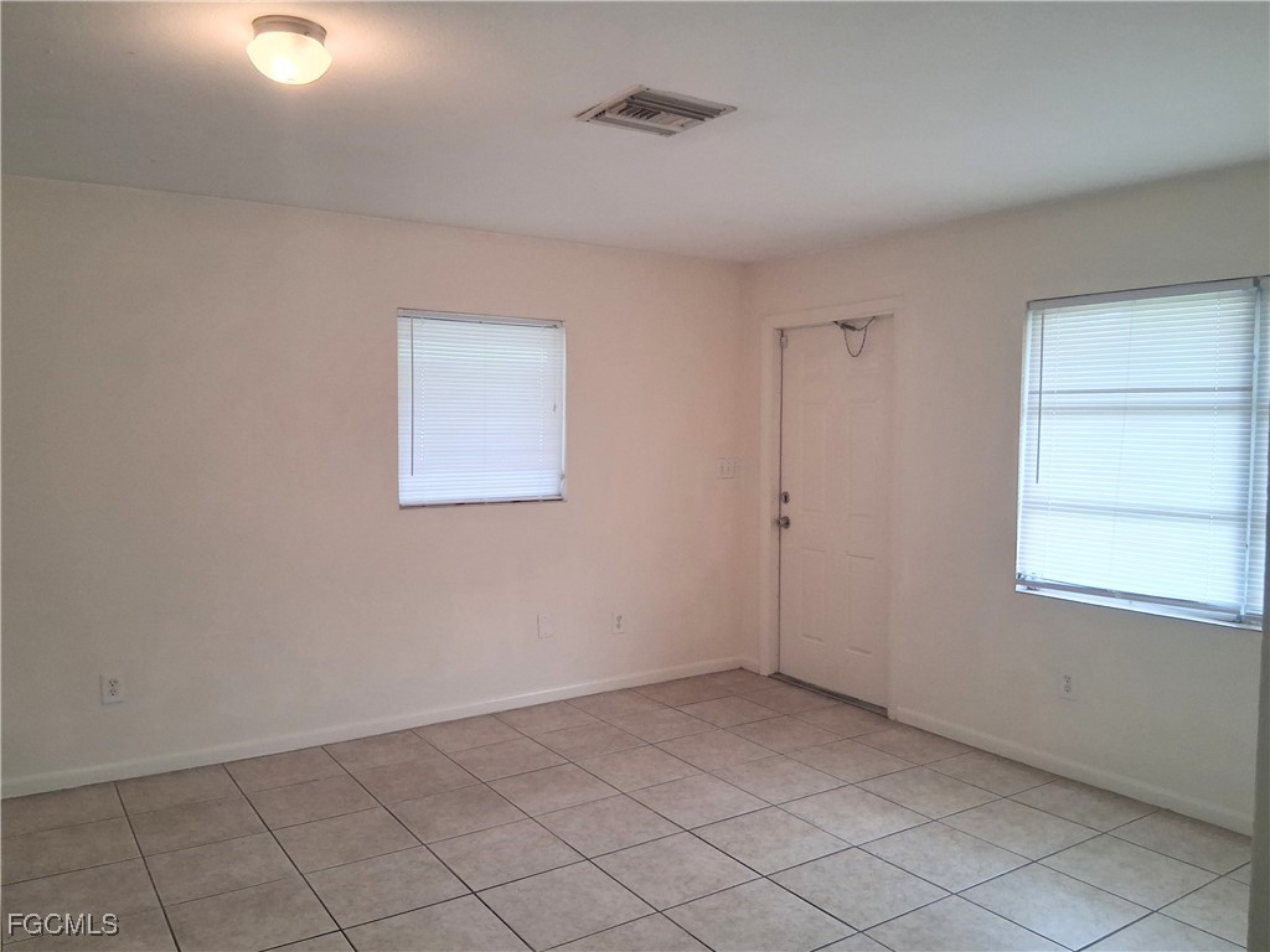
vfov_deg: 53.1
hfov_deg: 67.3
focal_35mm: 26
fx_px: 954
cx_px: 635
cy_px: 476
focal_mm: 3.98
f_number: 1.8
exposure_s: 1/120
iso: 250
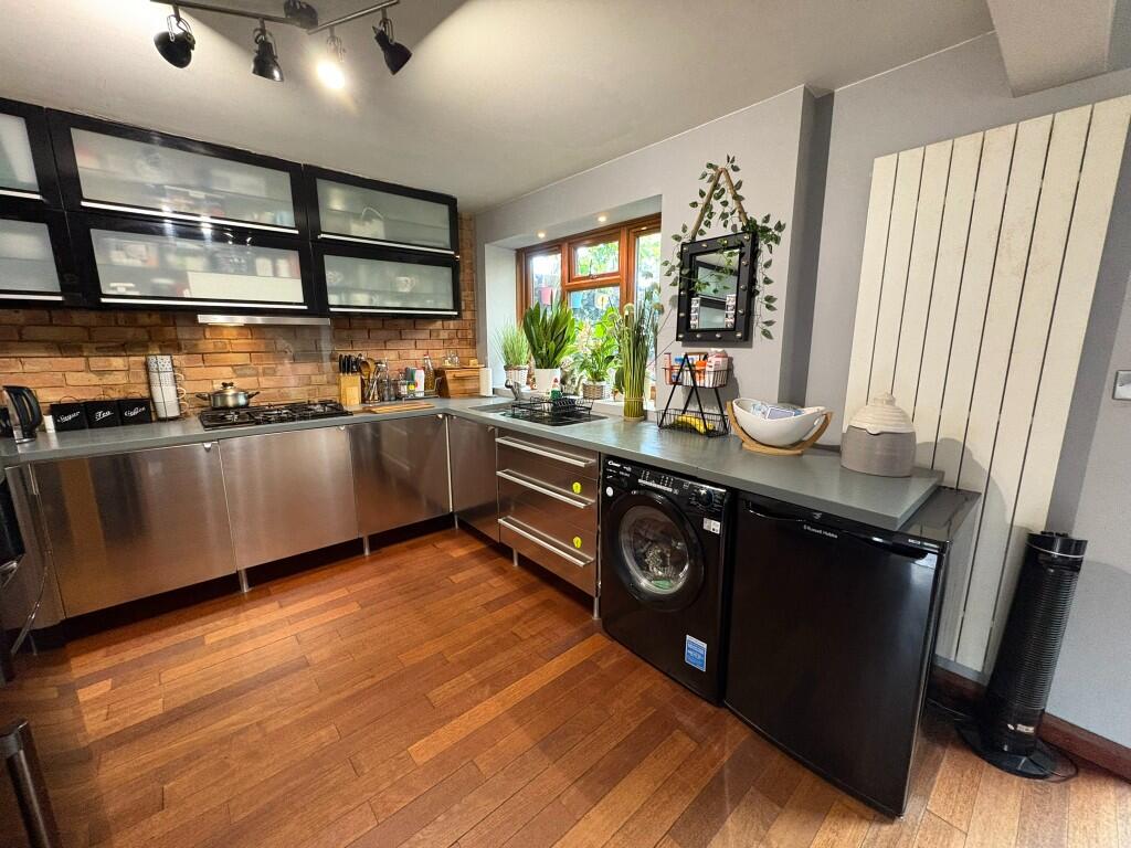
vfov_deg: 85.7
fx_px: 457
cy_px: 424
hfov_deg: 102.1
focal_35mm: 14
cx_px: 566
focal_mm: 2.22
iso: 500
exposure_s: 1/50
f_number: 2.2
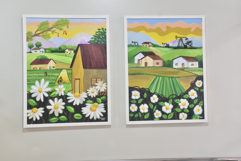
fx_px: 268
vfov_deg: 33.4
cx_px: 120
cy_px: 80
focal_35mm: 40
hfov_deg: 48.4
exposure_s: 1/60
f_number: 4
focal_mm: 40
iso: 1600
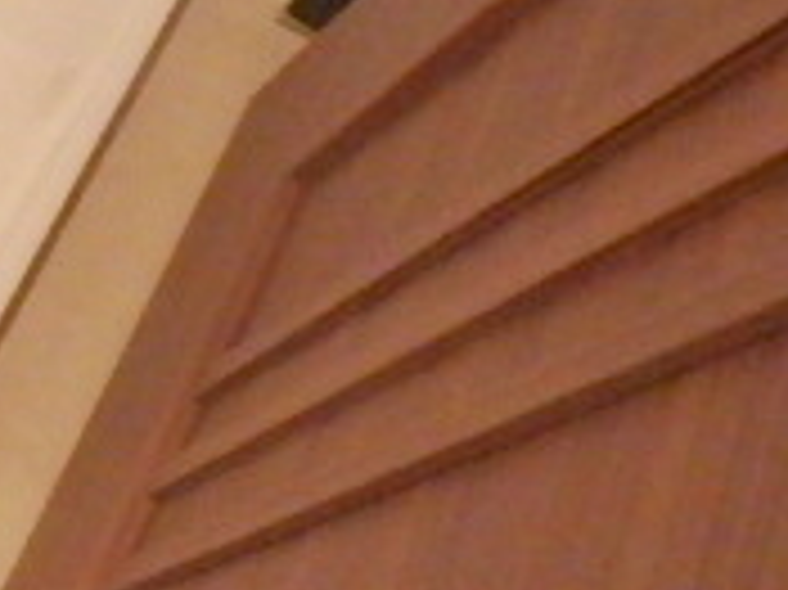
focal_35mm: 77
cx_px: -392
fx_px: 1752
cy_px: -270
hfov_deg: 21.4
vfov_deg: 17.4
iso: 800
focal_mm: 3.7
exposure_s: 1/30
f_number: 3.5
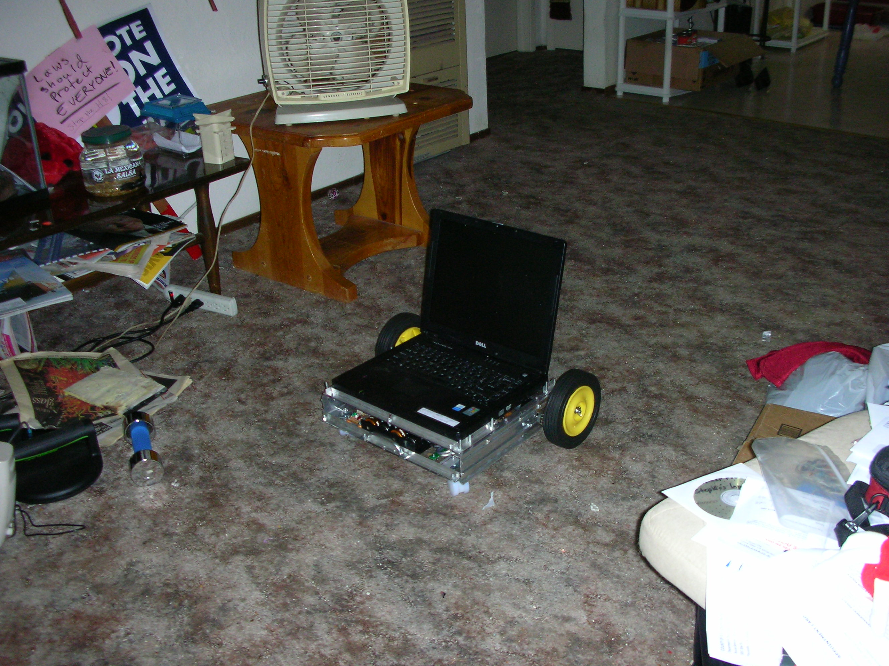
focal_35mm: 37
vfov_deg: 38.7
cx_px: 460
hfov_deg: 50.1
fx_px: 950
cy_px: 335
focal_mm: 5.8
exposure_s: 1/60.1
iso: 102
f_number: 3
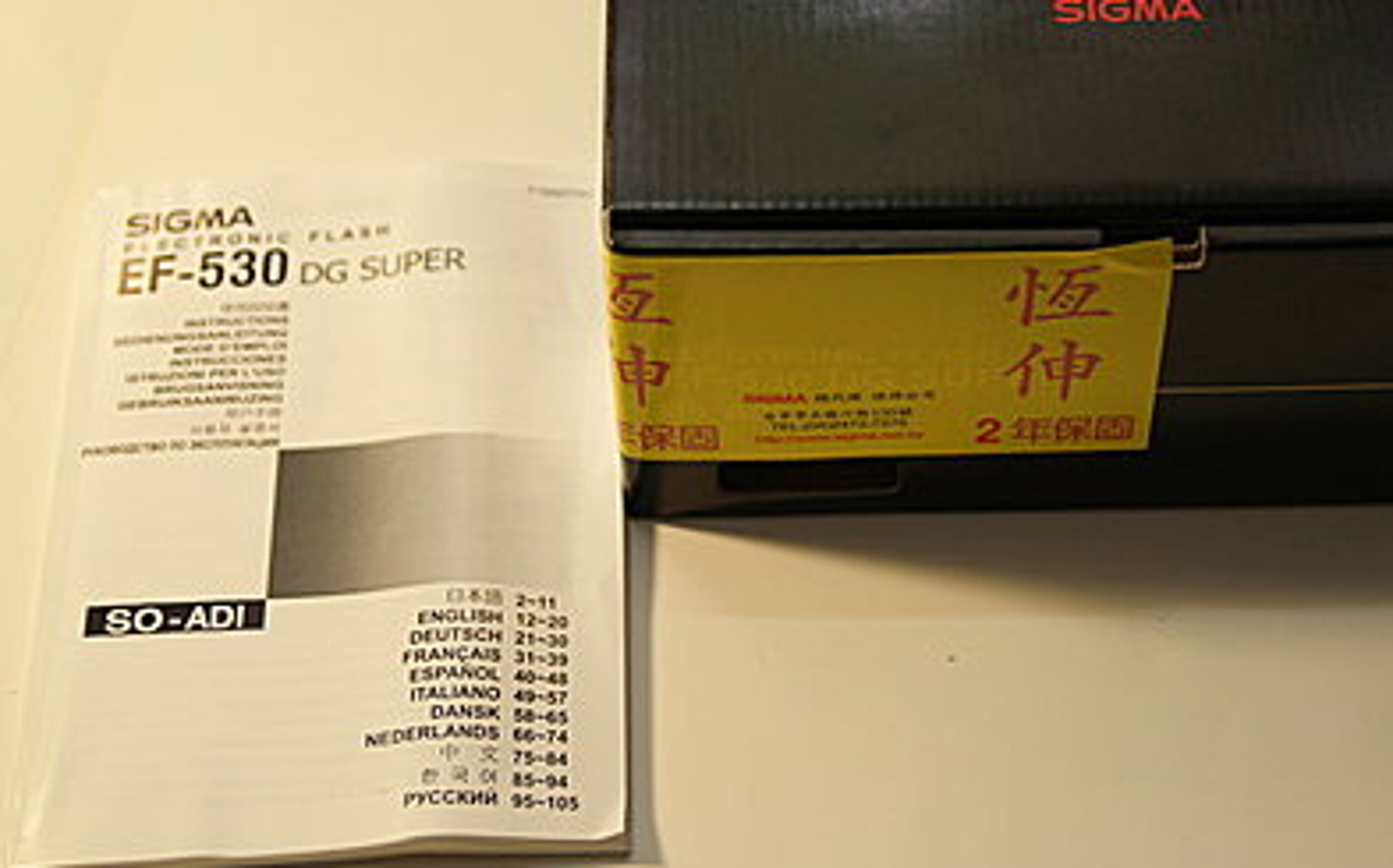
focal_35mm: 78
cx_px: 819
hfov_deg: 26.4
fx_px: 2959
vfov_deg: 16.7
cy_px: 353
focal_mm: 40
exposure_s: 1/60
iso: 320
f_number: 2.8
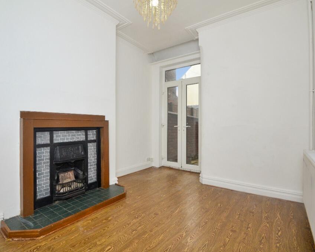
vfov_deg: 77.0
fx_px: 158
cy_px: 126
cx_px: 155
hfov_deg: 89.6
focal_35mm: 17
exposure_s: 1/100
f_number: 6.3
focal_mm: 10
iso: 400
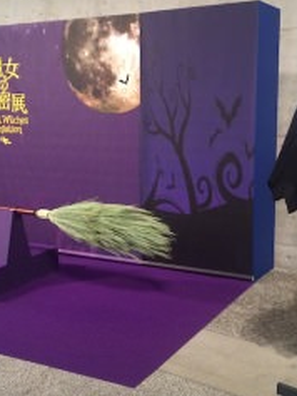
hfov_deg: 29.7
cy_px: 197
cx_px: 165
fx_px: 560
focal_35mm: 49
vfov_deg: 38.9
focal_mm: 4.15
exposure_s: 1/24
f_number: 2.2
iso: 320
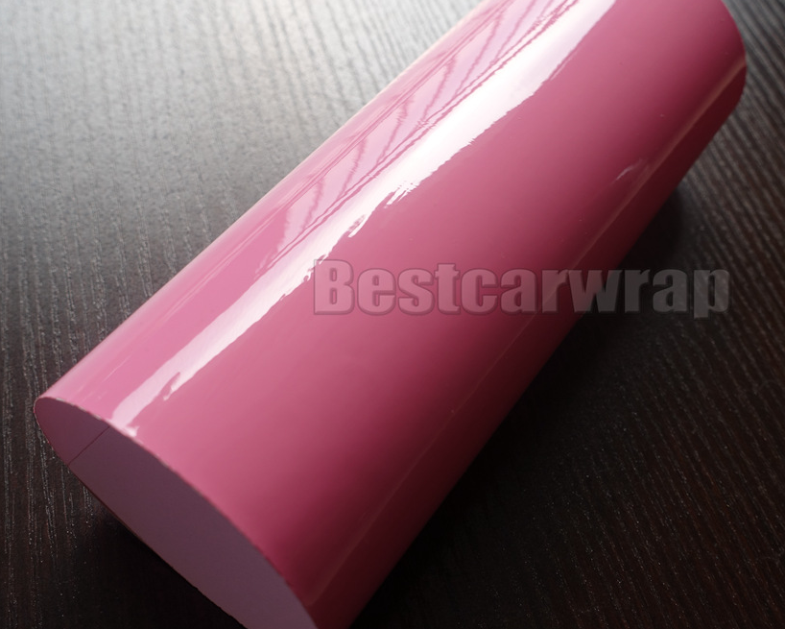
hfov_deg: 46.8
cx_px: 359
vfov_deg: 38.2
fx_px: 906
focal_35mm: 39
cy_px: 311
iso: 125
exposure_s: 1/125
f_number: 4
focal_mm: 12.48
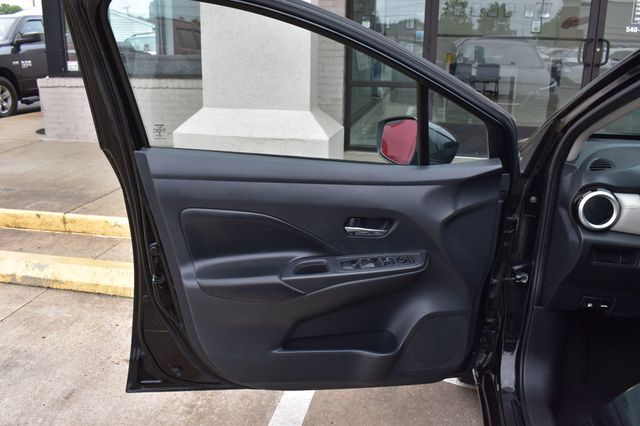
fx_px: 560
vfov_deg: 41.7
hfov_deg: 59.5
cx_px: 320
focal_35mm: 32
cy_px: 213
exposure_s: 1/160
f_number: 9
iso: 400
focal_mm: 21
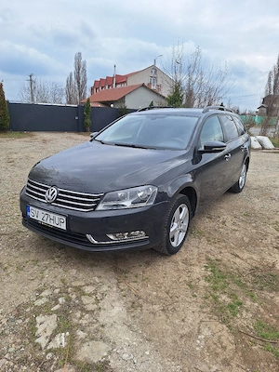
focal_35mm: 23
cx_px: 140
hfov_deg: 58.9
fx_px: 247
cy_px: 186
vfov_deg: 73.9
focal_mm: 5.54
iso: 40
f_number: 1.8
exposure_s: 1/2500
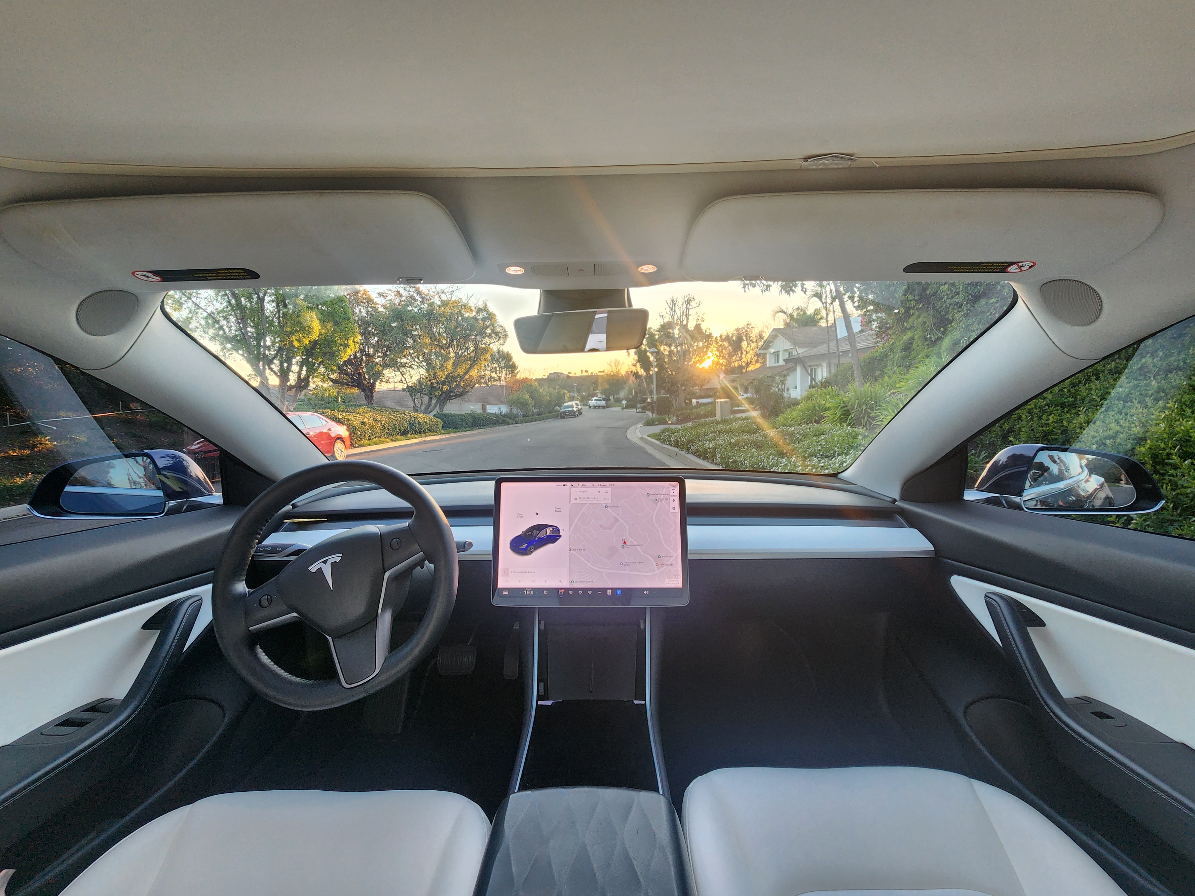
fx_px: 449
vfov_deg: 89.9
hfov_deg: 106.2
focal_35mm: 13
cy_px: 448
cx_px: 598
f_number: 2.2
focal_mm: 2.2
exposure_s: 1/60
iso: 160
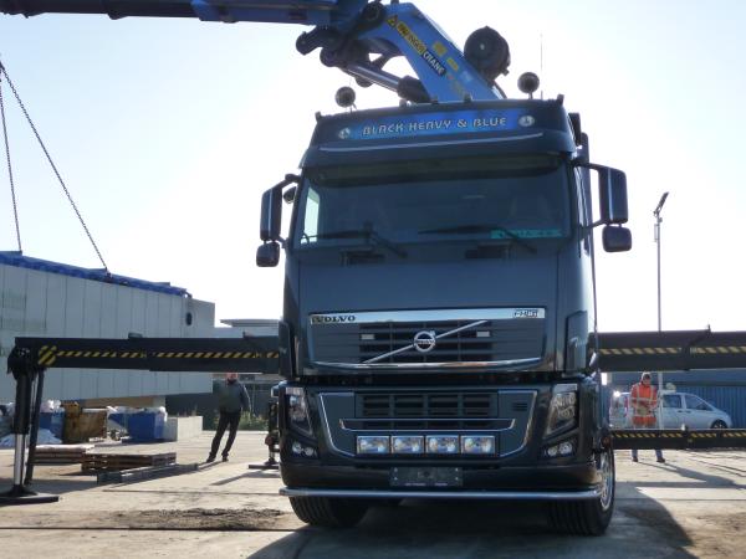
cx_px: 373
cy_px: 280
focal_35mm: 45
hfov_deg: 42.1
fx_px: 970
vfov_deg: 32.2
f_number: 4.1
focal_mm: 7.6
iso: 160
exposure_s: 1/800
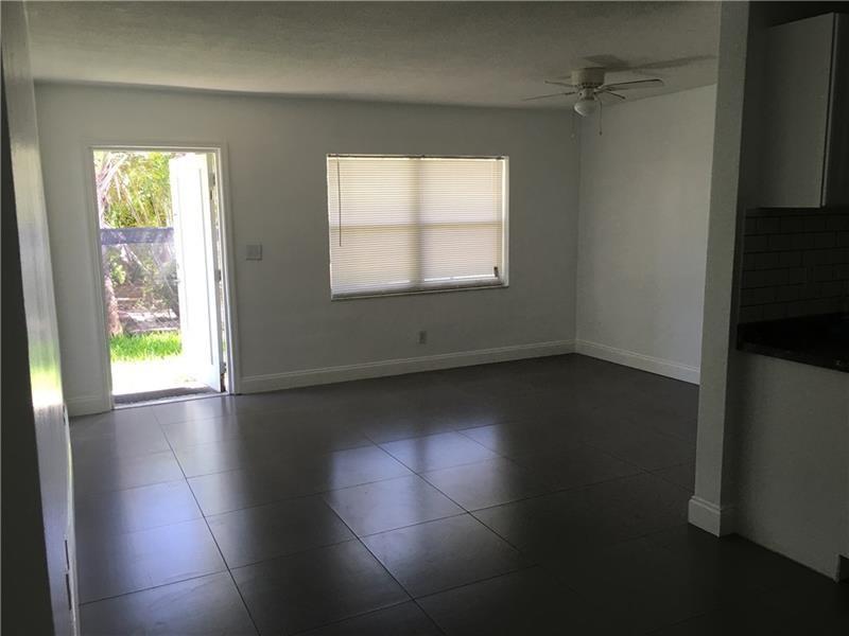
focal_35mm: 29
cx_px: 424
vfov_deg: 48.2
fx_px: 711
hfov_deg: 61.7
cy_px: 318
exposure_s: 1/30
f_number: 2.2
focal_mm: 4.15
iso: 25
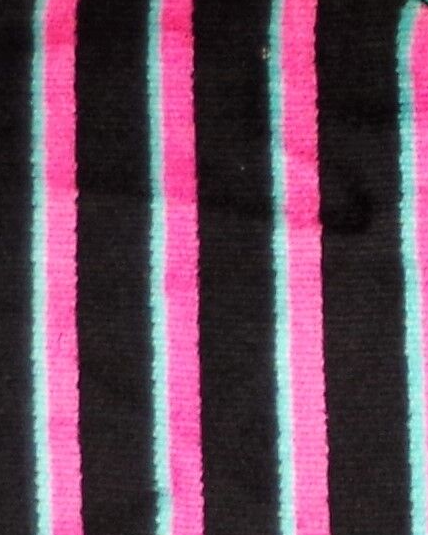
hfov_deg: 4.5
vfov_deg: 5.9
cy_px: 197
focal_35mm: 326
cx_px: 1442
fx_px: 5162
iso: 800
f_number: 4
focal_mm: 21.25
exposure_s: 1/60
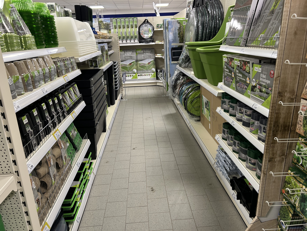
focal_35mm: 26
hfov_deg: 67.3
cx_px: 154
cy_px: 116
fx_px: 231
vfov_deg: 53.1
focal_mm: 5.7
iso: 100
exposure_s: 1/50
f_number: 1.5
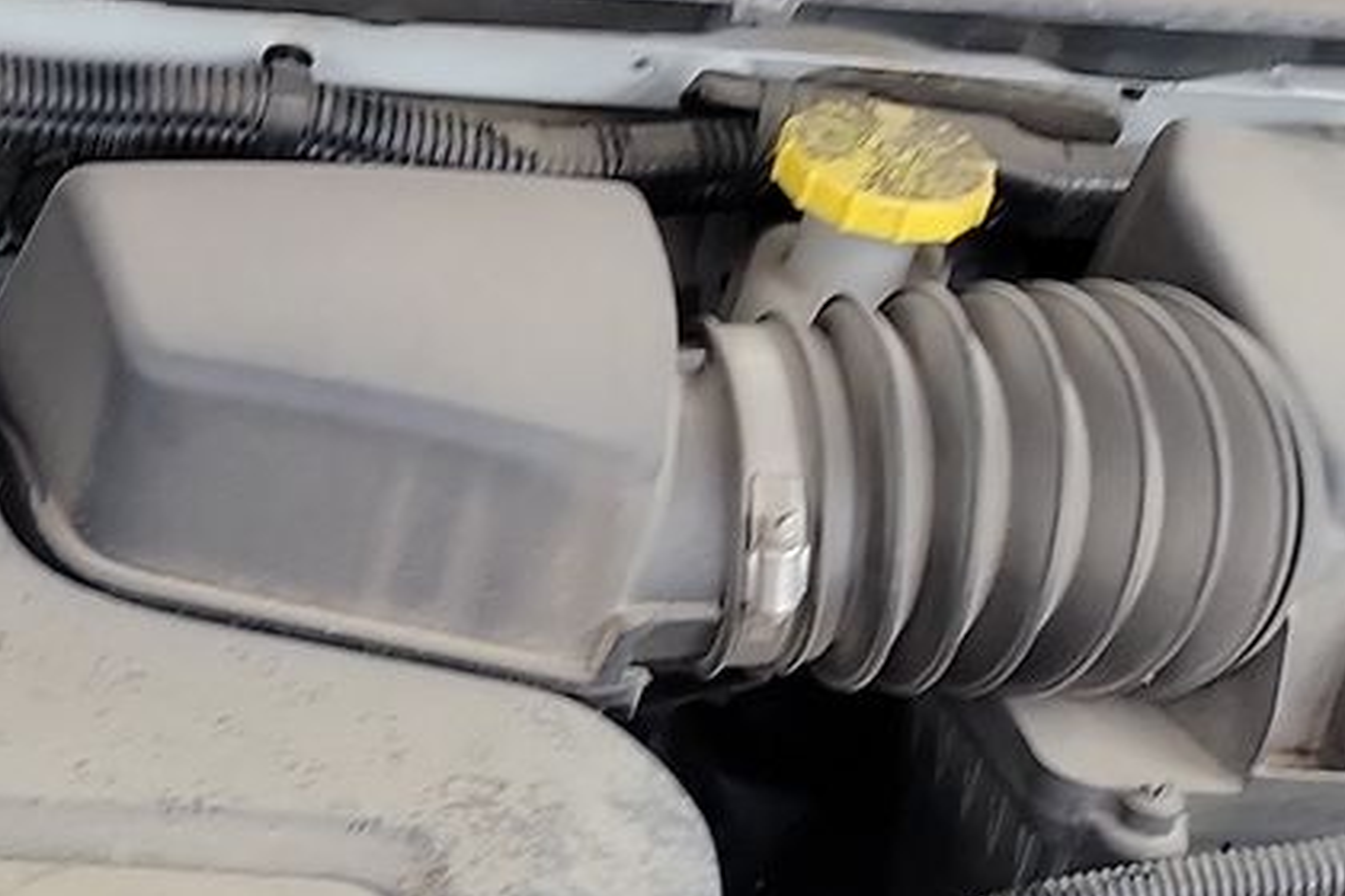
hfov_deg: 20.1
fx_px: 3549
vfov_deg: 13.8
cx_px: -269
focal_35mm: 95
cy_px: 1219
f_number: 1.8
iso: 304
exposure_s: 1/59
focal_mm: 6.7
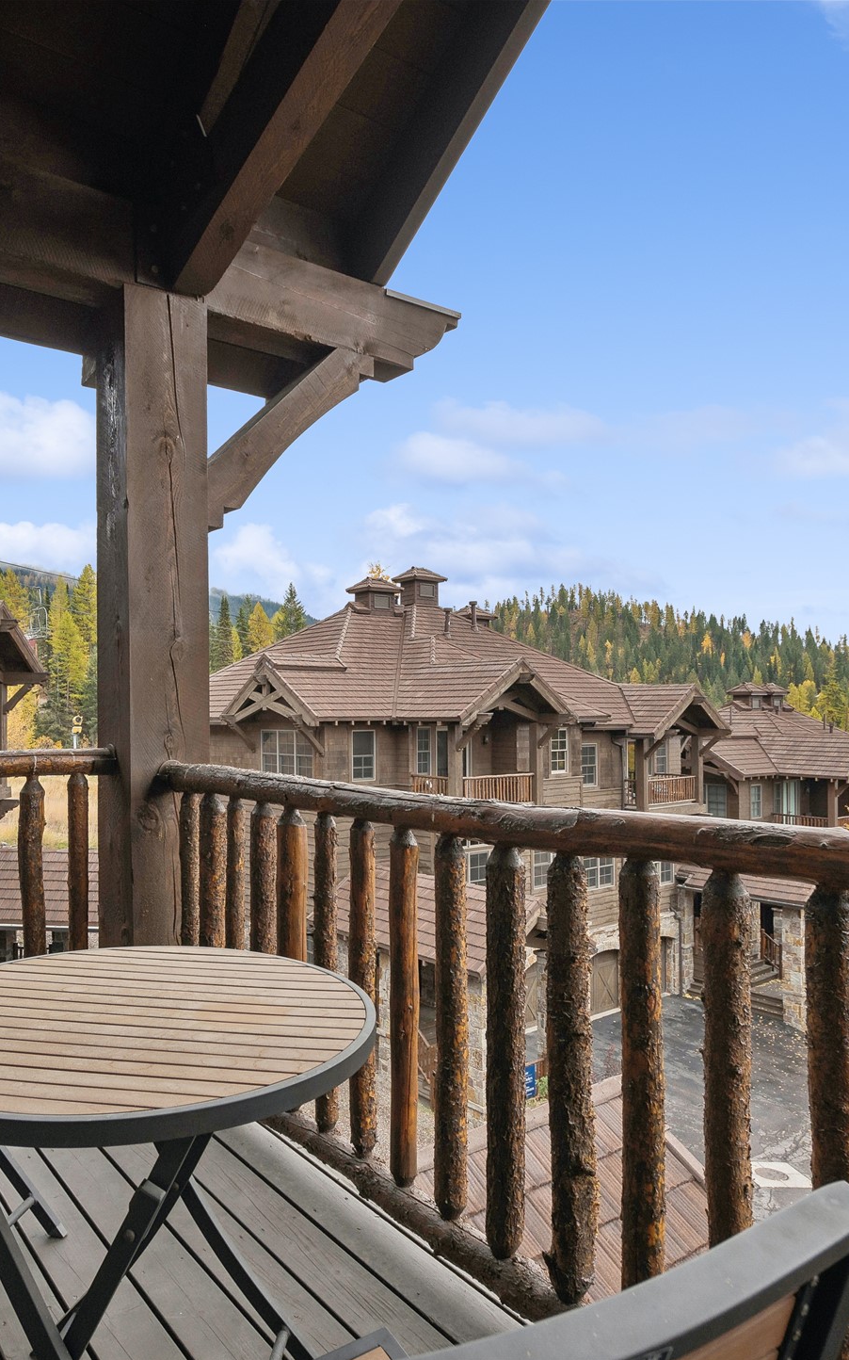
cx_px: 282
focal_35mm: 23
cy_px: 681
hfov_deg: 52.0
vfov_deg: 77.2
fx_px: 852
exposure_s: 1/50
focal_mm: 10
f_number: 6.3
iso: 100
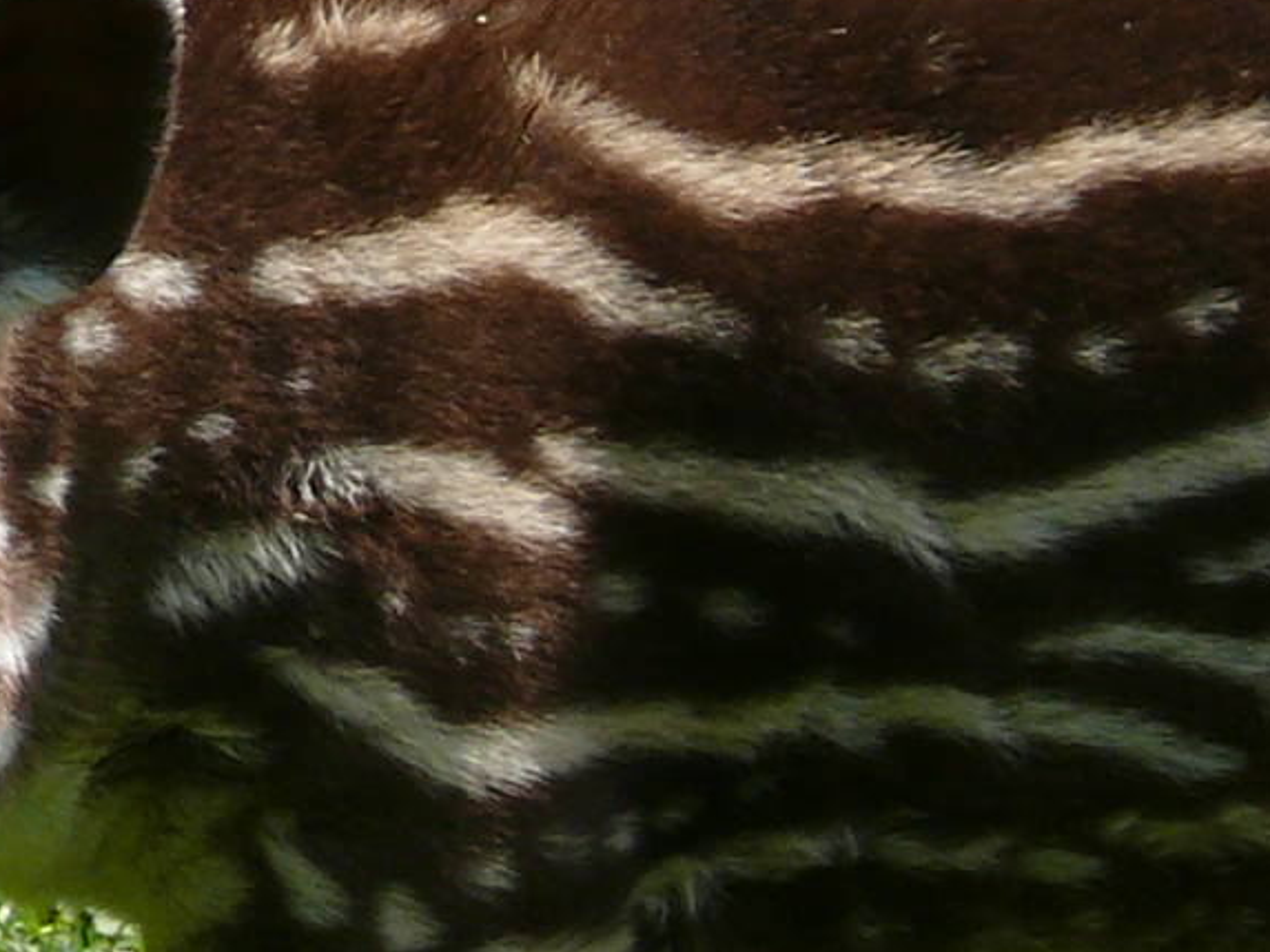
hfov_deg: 1.6
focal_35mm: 1223
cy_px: 480
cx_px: 574
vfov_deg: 1.2
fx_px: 44879
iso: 100
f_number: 5
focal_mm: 52
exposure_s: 1/200
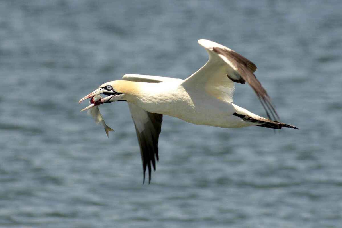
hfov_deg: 4.6
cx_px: 171
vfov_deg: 3.1
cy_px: 114
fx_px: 4275
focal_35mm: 450
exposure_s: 1/2000
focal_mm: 300
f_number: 5.6
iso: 250
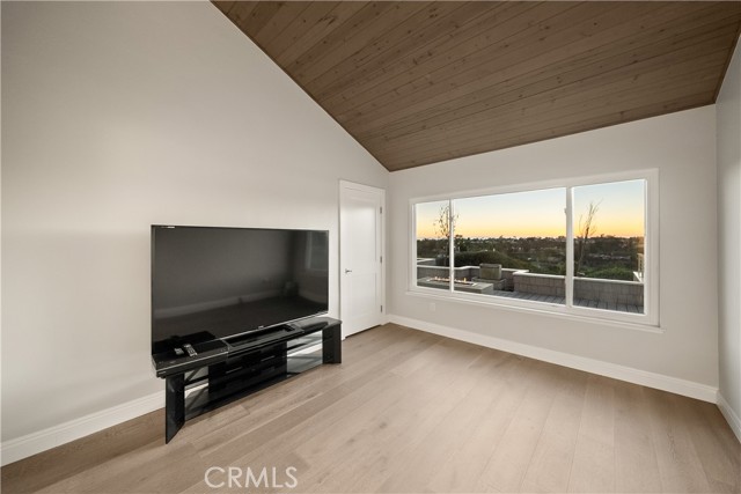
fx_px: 268
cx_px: 370
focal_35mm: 13
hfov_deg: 108.3
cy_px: 247
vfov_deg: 85.5
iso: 800
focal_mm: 13
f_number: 4
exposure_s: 1/10
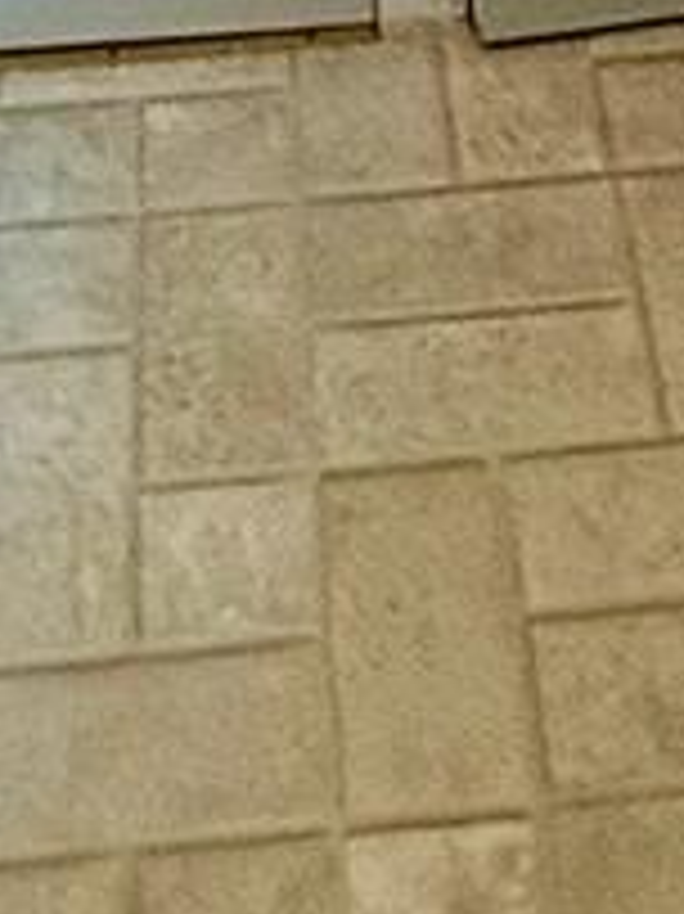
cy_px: -1882
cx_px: 500
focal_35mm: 106
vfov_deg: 11.1
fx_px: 2796
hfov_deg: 13.9
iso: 200
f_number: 2.2
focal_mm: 2.22
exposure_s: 1/60
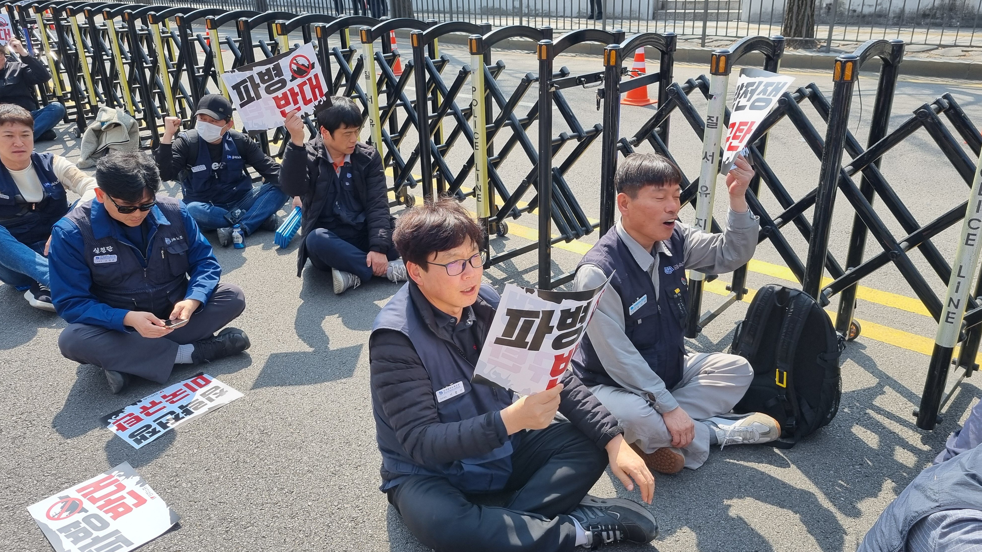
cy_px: 280
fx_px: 755
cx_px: 486
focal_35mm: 29
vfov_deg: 40.2
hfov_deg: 66.1
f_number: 1.8
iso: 50
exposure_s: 1/1044
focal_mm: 5.4
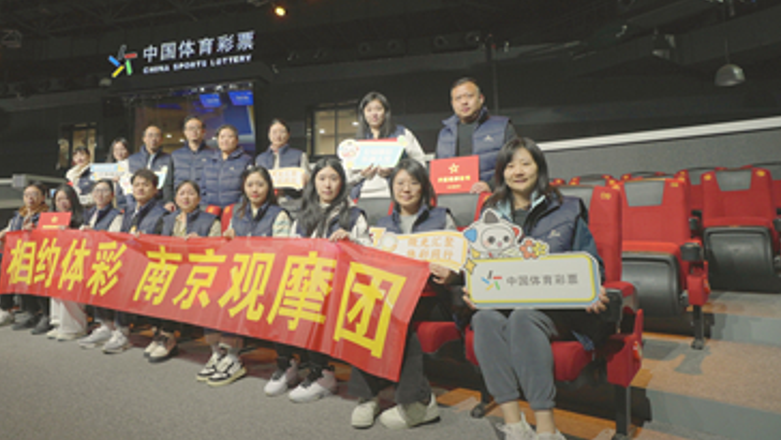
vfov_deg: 49.1
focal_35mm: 23
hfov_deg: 78.2
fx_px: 476
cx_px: 335
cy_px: 168
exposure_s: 1/50
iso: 800
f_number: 4.5
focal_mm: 16
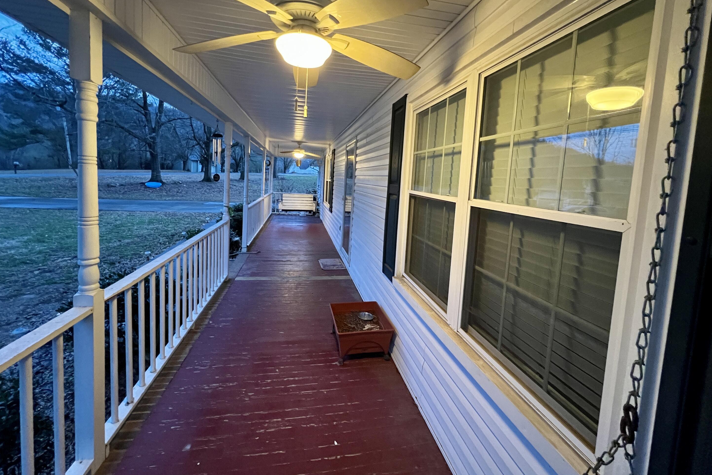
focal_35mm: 14
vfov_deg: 80.7
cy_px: 204
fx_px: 277
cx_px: 366
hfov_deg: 104.2
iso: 800
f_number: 1.8
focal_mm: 1.57
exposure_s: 1/60
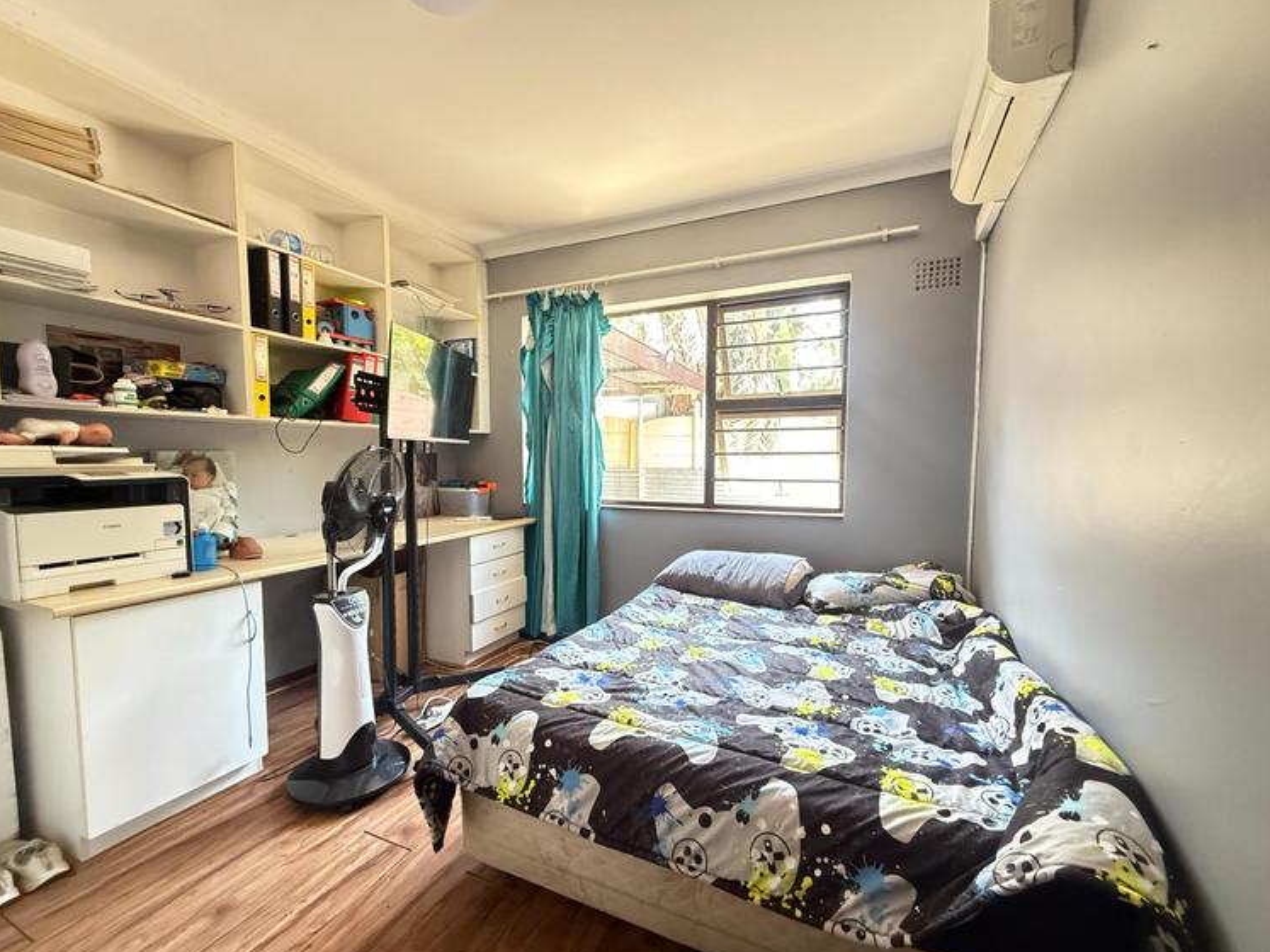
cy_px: 493
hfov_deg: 98.2
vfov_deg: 81.7
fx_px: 550
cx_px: 622
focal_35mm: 15
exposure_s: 1/60
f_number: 2.2
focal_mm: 2.22
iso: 800
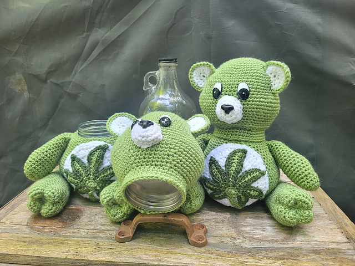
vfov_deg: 53.1
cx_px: 178
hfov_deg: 67.3
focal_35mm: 26
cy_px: 133
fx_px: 267
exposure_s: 1/120
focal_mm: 5.4
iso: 200
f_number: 1.8
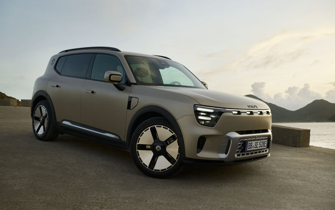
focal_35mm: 37
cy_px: 99
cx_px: 168
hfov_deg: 52.7
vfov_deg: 34.4
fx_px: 338
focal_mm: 36
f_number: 5.6
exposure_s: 1/320
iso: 800
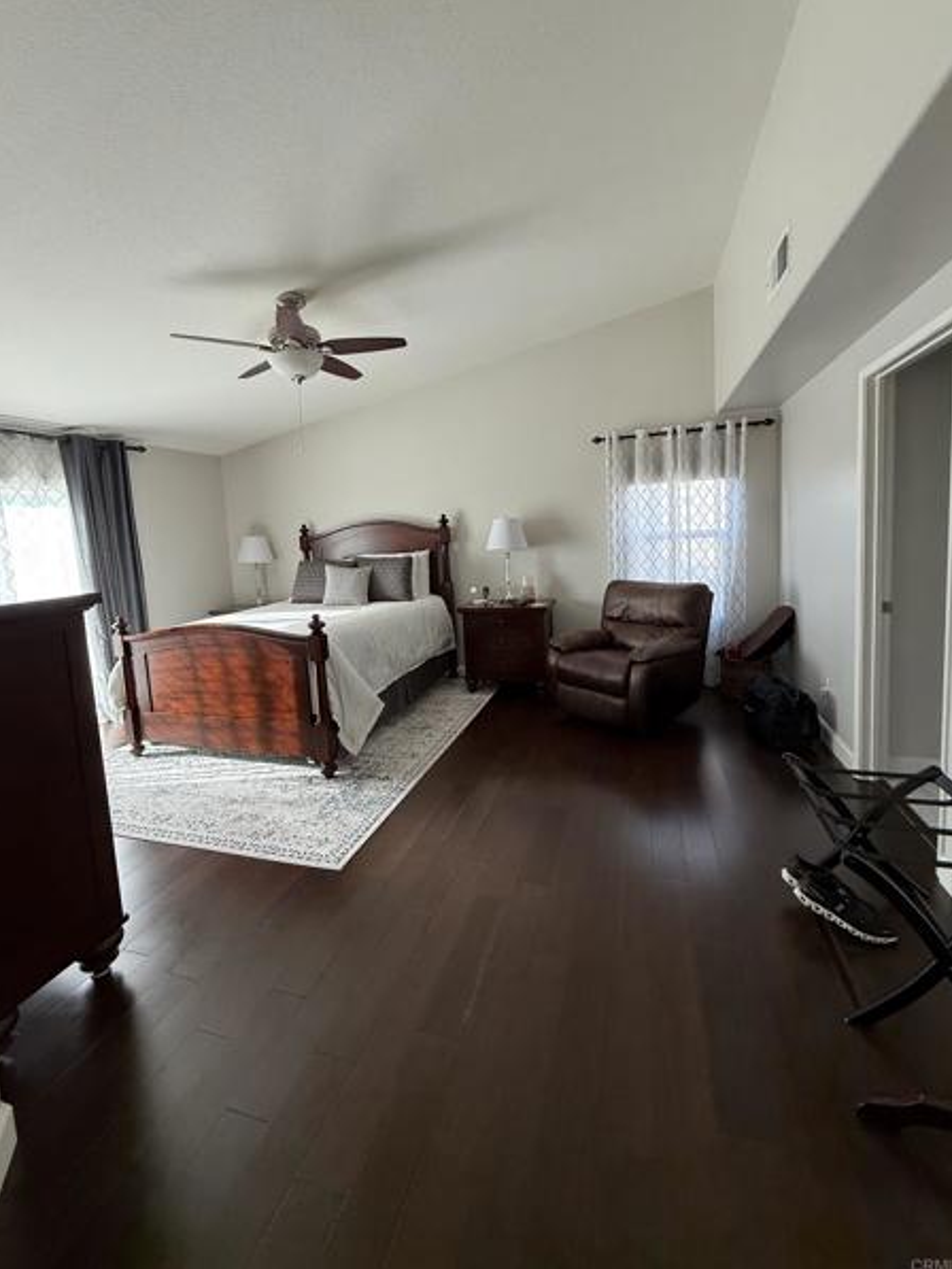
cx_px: 459
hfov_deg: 81.7
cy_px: 593
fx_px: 550
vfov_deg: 98.0
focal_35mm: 15
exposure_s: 1/99
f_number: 2.2
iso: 100
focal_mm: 2.22
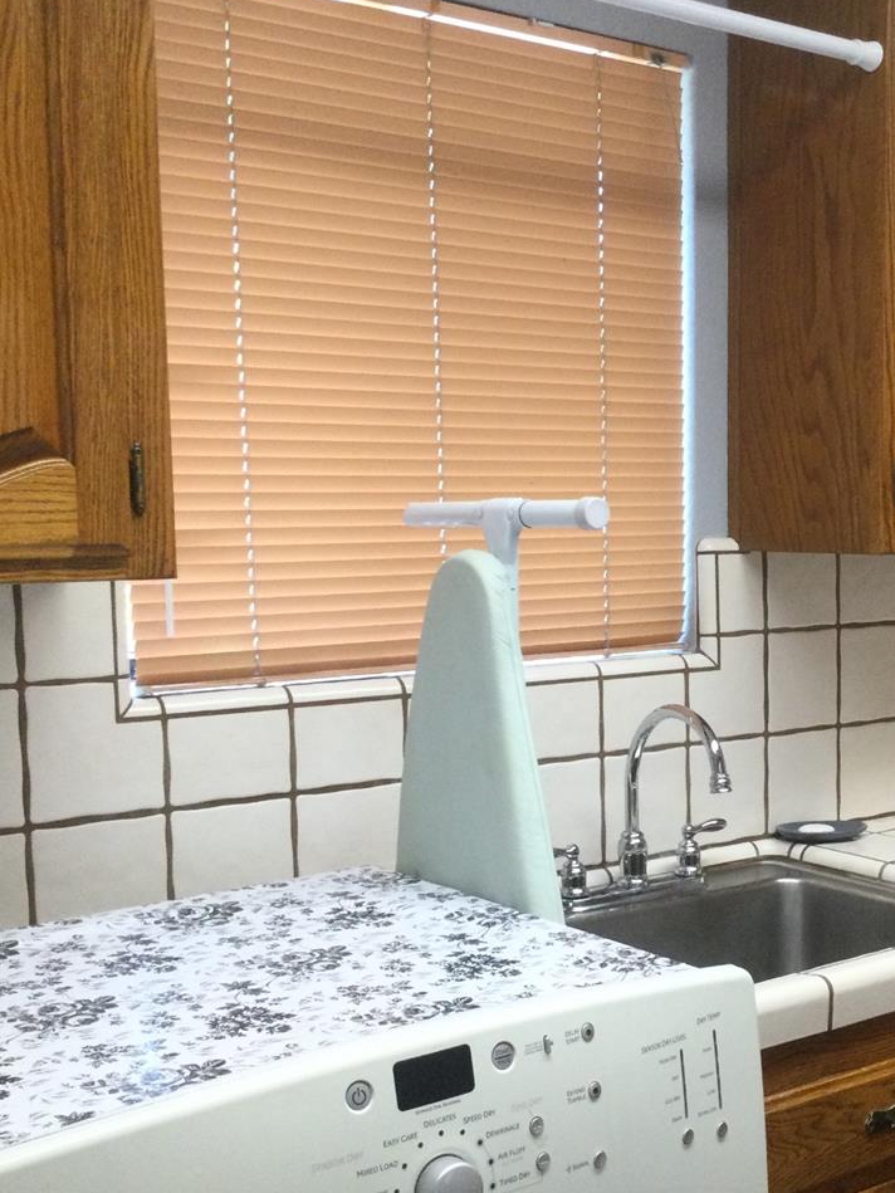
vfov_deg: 38.8
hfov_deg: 29.2
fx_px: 1689
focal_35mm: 49
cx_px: 687
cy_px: 668
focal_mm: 3.3
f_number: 2.4
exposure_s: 1/30
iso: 40
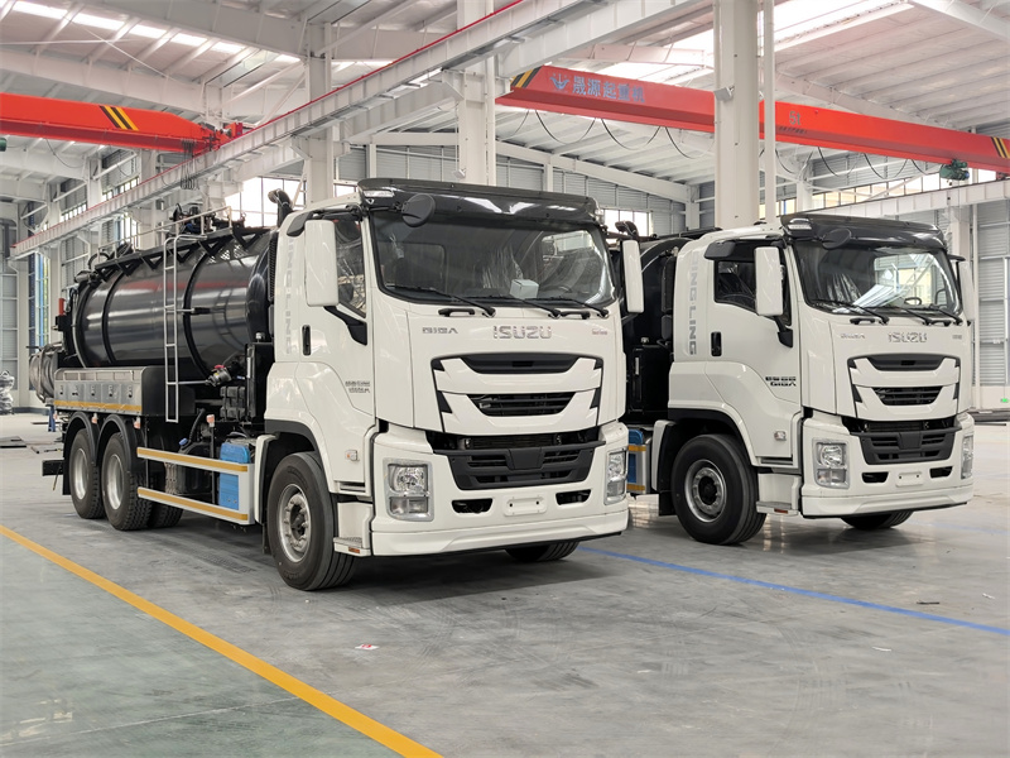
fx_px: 1167
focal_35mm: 40
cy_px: 379
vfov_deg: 36.0
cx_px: 505
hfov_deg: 46.8
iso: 160
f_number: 1.4
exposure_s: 1/100
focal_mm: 6.98
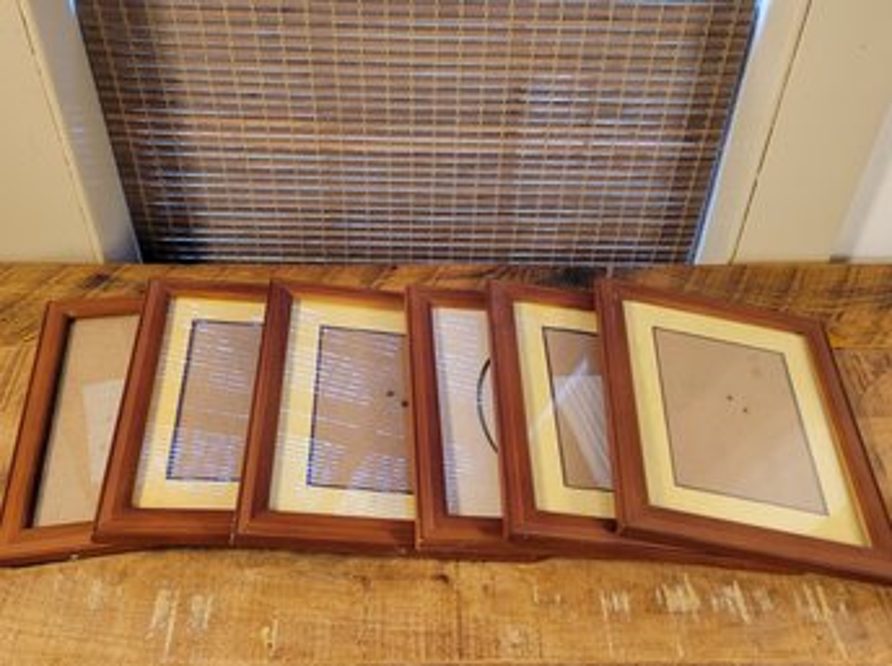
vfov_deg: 52.9
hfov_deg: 67.4
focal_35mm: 26
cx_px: 446
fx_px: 669
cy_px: 333
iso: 320
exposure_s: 1/40
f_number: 1.8
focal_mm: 5.4
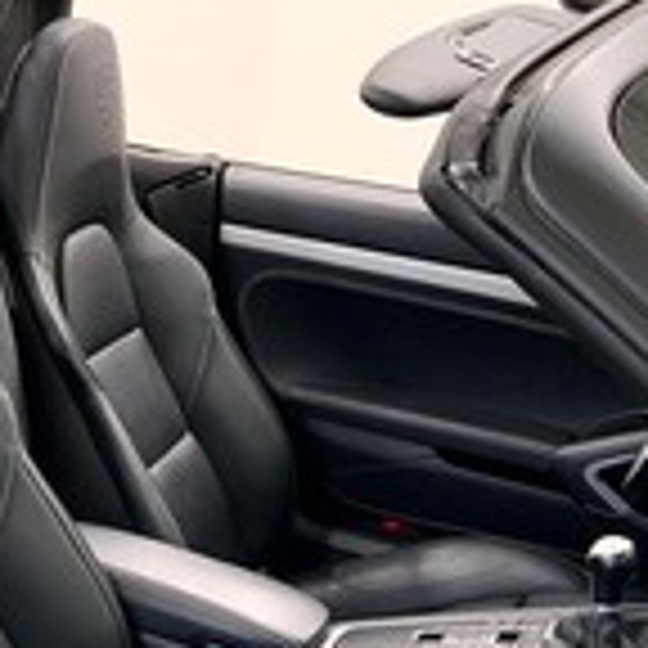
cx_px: 68
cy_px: 542
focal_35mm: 75
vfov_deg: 22.7
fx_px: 1588
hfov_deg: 22.5
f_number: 1.8
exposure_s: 1/122
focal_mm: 3
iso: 50
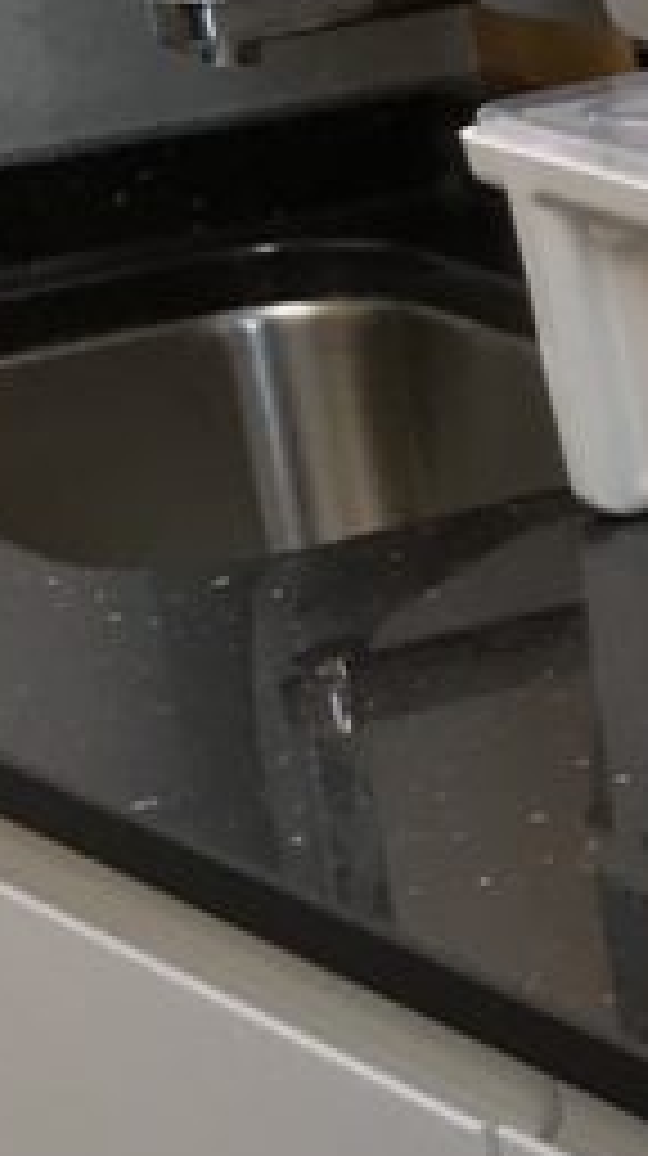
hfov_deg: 5.0
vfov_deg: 11.3
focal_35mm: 190
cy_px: 612
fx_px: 5821
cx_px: 3398
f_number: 1.8
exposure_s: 1/50
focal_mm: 3.99
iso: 20
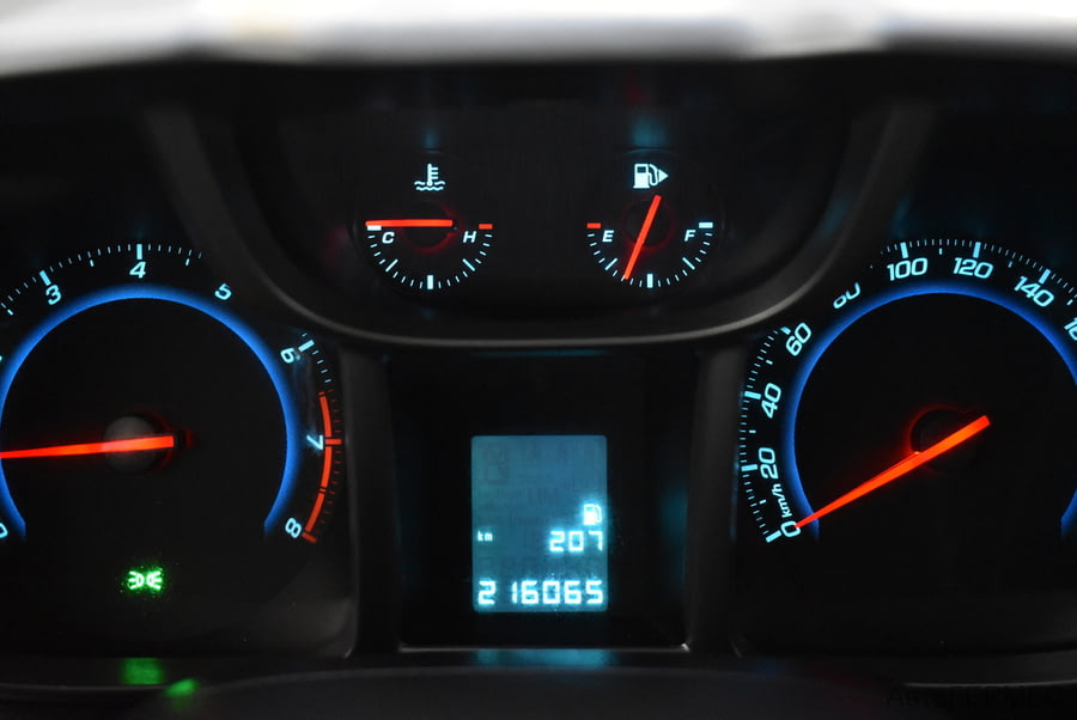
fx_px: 1348
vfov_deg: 29.9
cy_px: 360
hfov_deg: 43.6
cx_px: 538
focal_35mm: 45
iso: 4000
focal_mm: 30
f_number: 4.2
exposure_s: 1/50
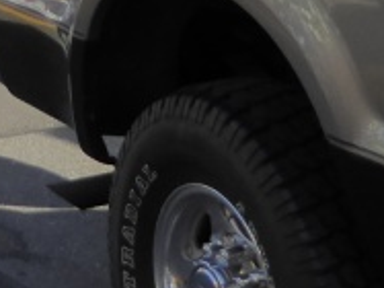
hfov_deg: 18.2
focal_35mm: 107
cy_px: -115
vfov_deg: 13.2
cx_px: 74
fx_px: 1186
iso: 200
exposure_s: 1/640
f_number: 3.3
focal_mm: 4.3
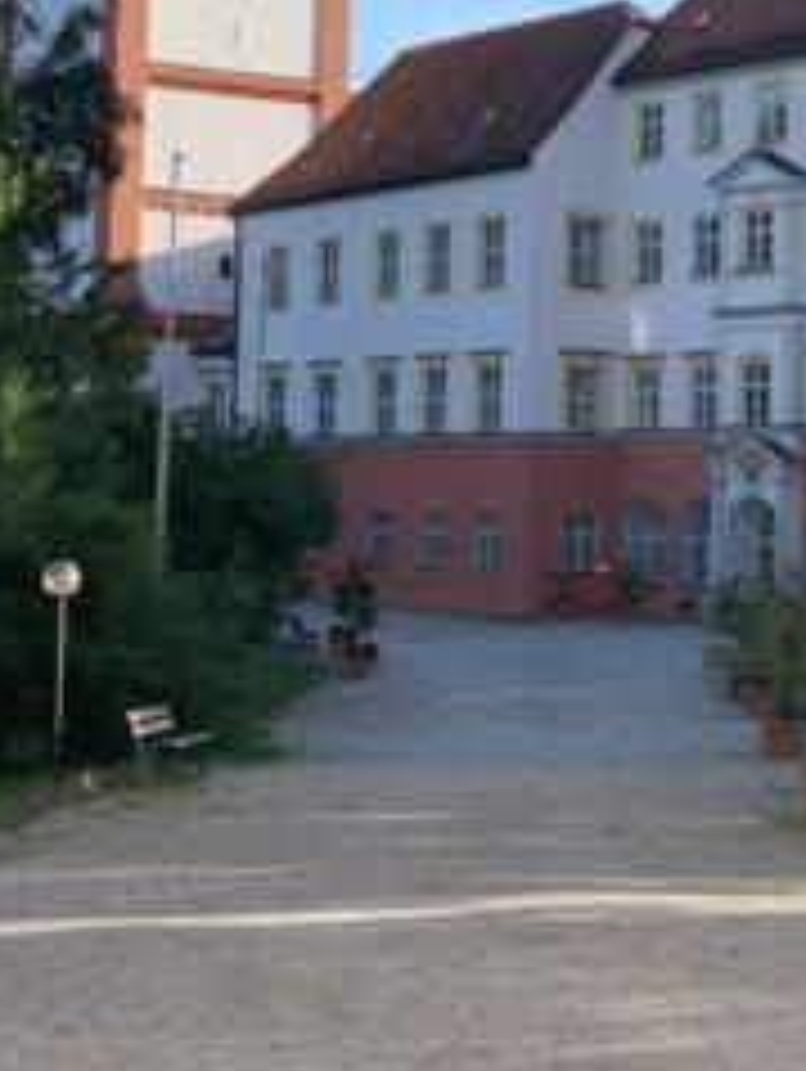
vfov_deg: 20.2
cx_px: 509
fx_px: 2975
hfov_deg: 15.4
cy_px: 194
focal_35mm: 96
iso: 16
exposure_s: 1/494
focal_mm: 6
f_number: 2.4
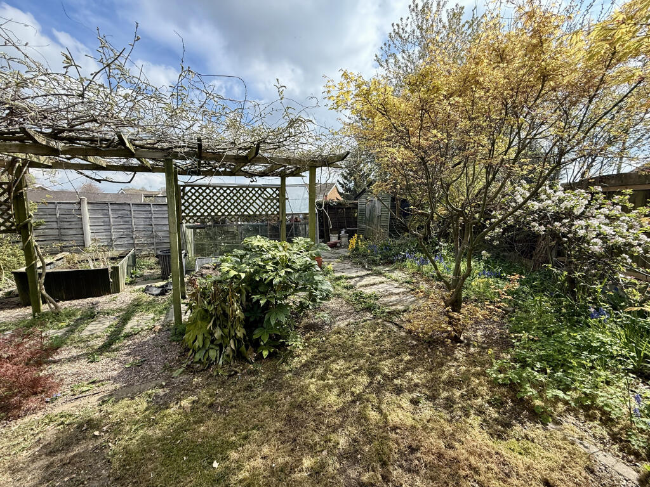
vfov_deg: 85.7
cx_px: 325
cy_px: 244
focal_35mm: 14
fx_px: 263
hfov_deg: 102.1
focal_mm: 2.22
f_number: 2.2
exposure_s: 1/734
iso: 64
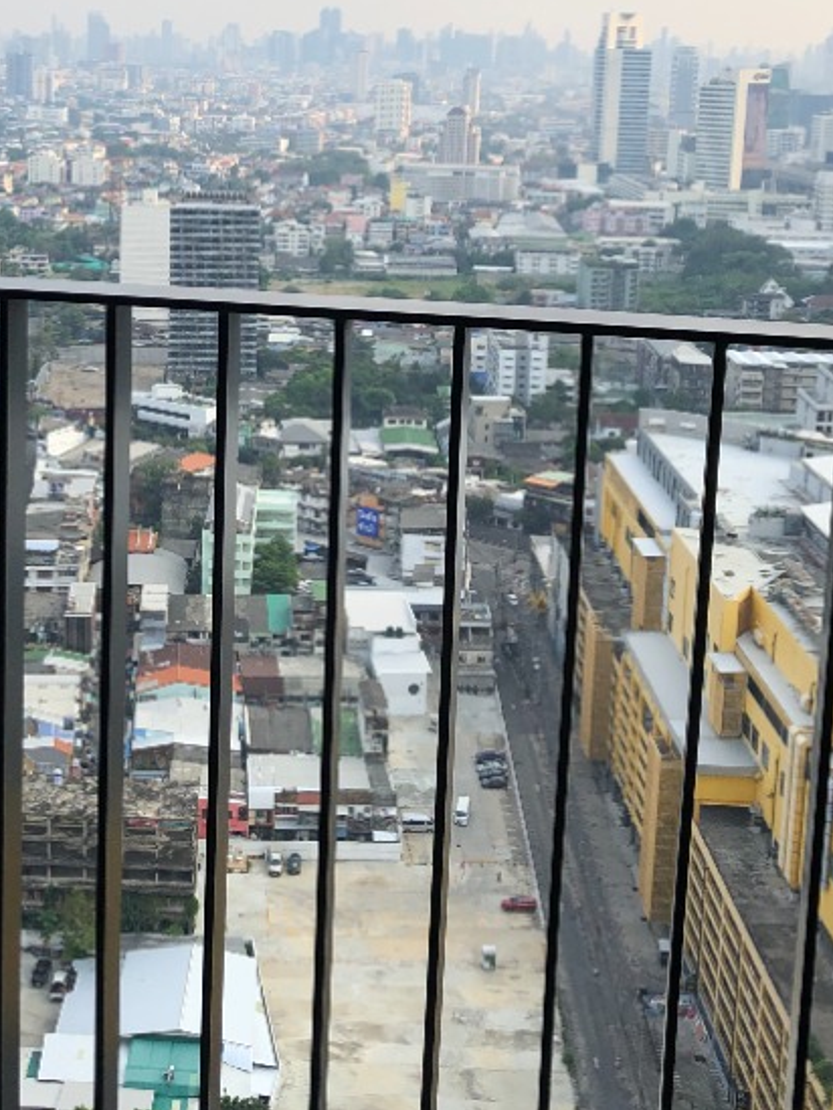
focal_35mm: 51
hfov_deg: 28.1
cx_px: 204
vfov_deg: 36.9
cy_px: 321
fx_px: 1636
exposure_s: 1/1297
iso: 20
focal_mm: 3.99
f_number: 1.8
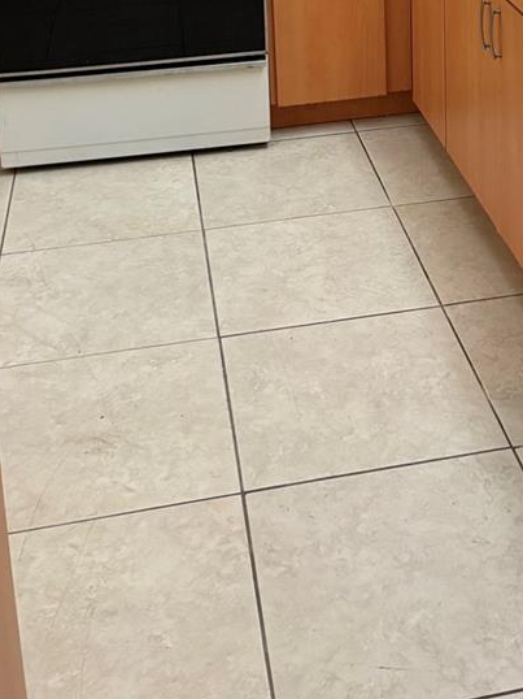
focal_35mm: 58
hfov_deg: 25.0
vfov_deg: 29.8
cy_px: -77
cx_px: 380
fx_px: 1169
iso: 250
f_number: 1.6
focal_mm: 5.96
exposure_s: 1/60
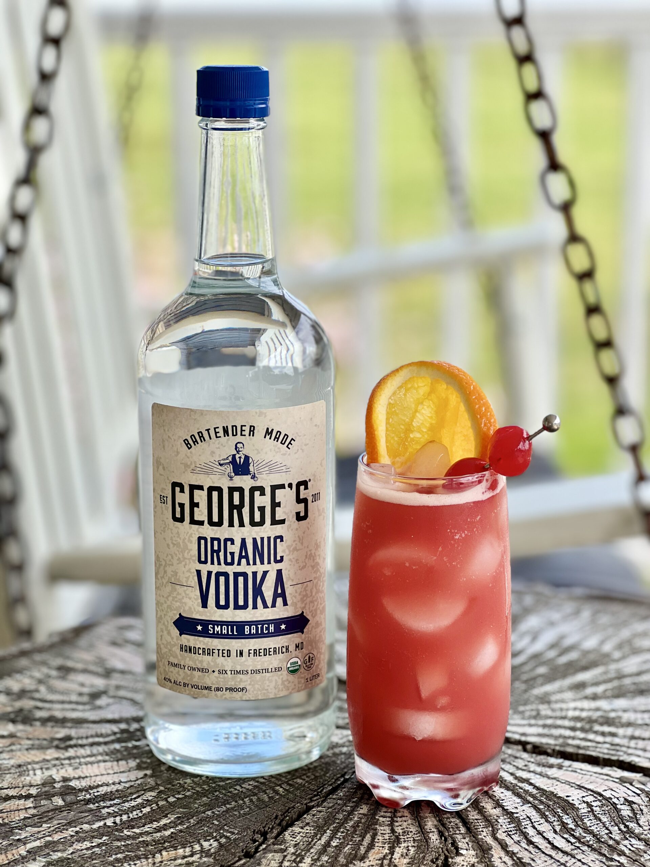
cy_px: 434
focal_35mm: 77
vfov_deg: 25.3
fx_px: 1928
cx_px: 325
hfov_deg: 19.1
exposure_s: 1/249
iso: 25
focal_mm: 9
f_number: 2.8
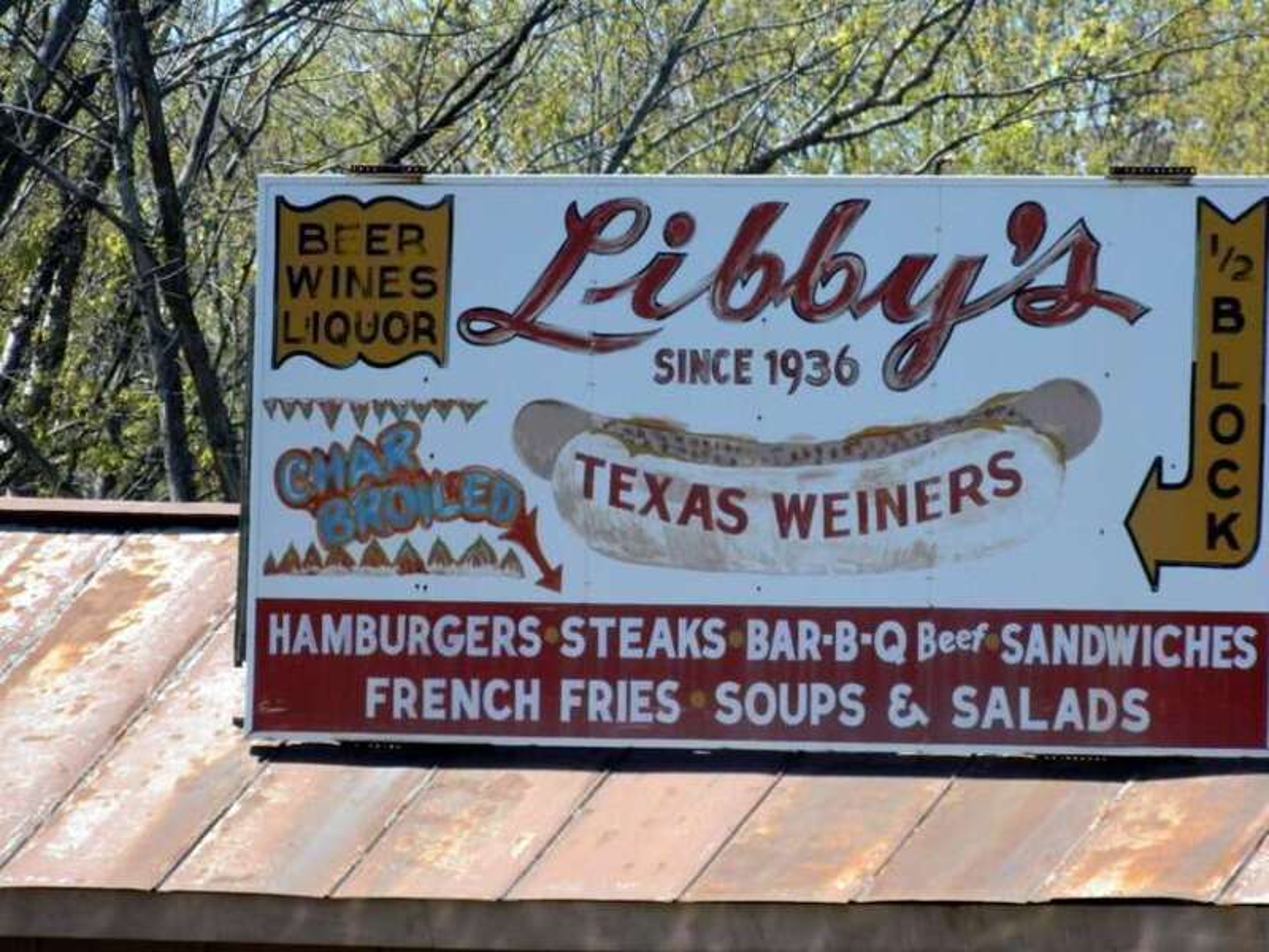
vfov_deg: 3.8
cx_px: 634
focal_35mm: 395
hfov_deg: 5.0
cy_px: 476
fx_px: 14480
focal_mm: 71.2
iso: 400
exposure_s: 1/800
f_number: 5.7
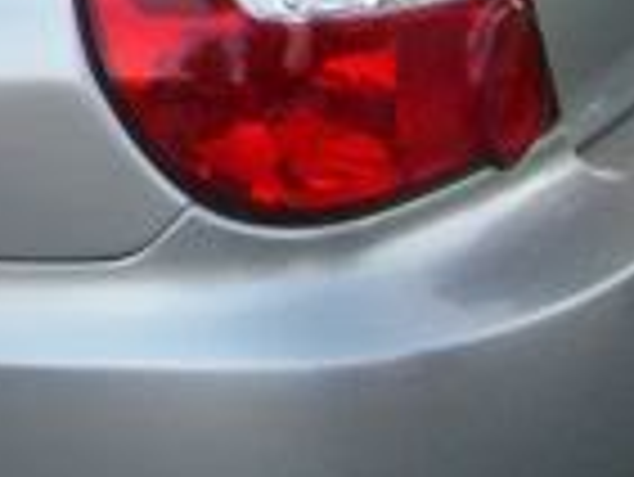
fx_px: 3959
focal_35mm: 216
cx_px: -827
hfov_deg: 8.5
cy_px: -22
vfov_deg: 6.9
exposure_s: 1/125
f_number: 2.7
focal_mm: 6.2
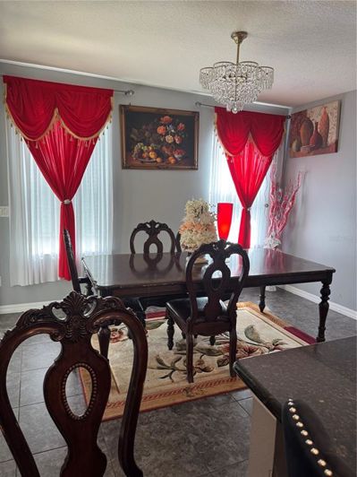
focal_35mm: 24
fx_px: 330
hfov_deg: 56.8
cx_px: 178
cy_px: 238
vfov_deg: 71.6
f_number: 1.78
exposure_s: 1/120
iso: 125
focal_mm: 6.76
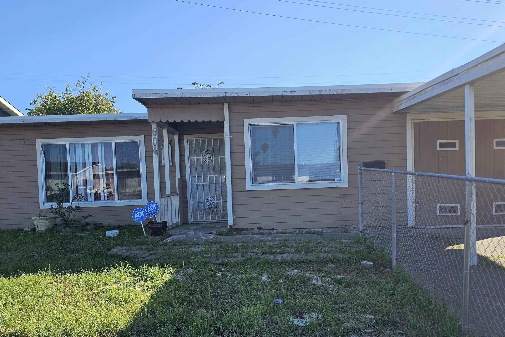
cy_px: 192
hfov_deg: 65.4
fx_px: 393
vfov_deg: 46.3
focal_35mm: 28
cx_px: 275
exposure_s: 1/523
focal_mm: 6.3
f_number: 1.7
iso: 16
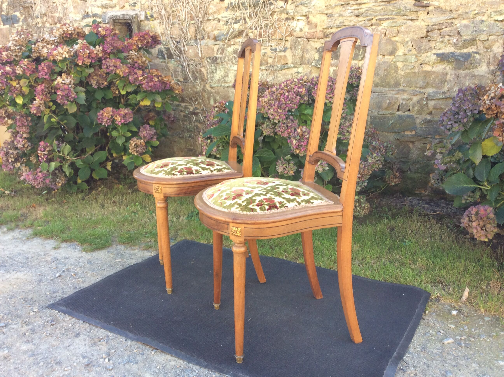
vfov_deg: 44.1
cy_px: 188
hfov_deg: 56.9
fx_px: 465
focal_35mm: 32
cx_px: 252
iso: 40
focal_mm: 3.3
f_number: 2.4
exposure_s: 1/100
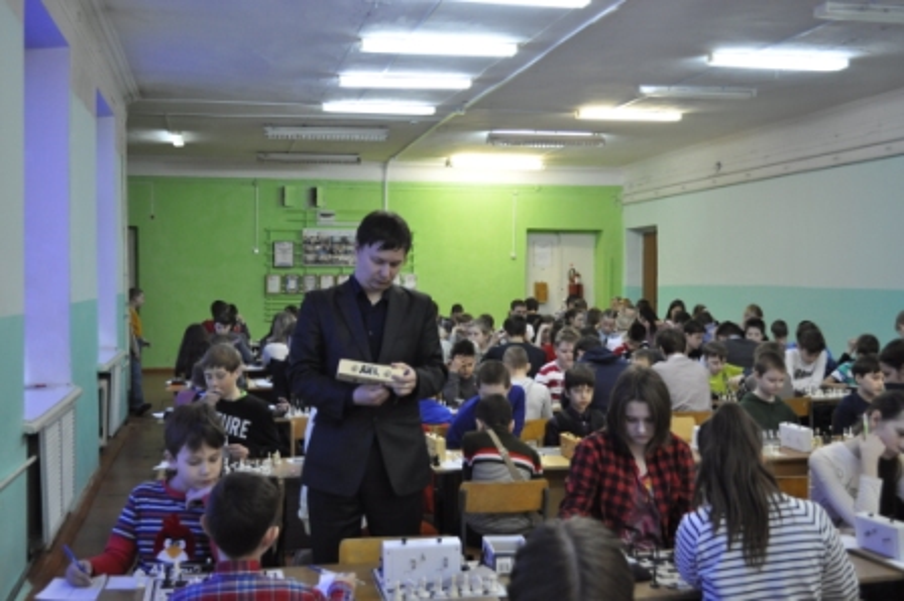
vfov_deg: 31.8
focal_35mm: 42
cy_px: 300
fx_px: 1054
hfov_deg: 46.4
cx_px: 452
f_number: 4.5
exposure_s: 1/50
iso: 800
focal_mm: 28
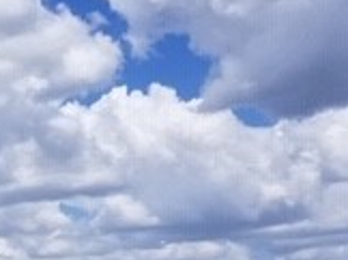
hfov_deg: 15.7
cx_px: -320
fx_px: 1034
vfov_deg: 13.9
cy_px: 305
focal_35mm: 103
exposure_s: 1/4304
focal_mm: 4.3
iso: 50
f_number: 1.7
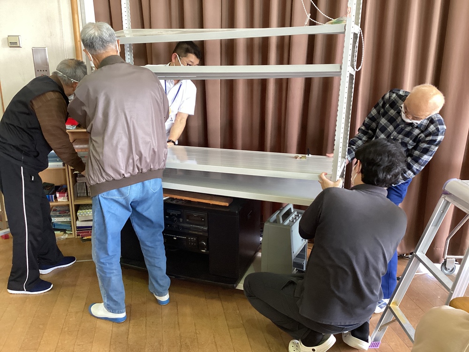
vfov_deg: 45.4
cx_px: 234
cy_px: 176
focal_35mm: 31
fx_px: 420
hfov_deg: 58.4
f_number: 2.4
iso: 200
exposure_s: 1/60
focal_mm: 3.3
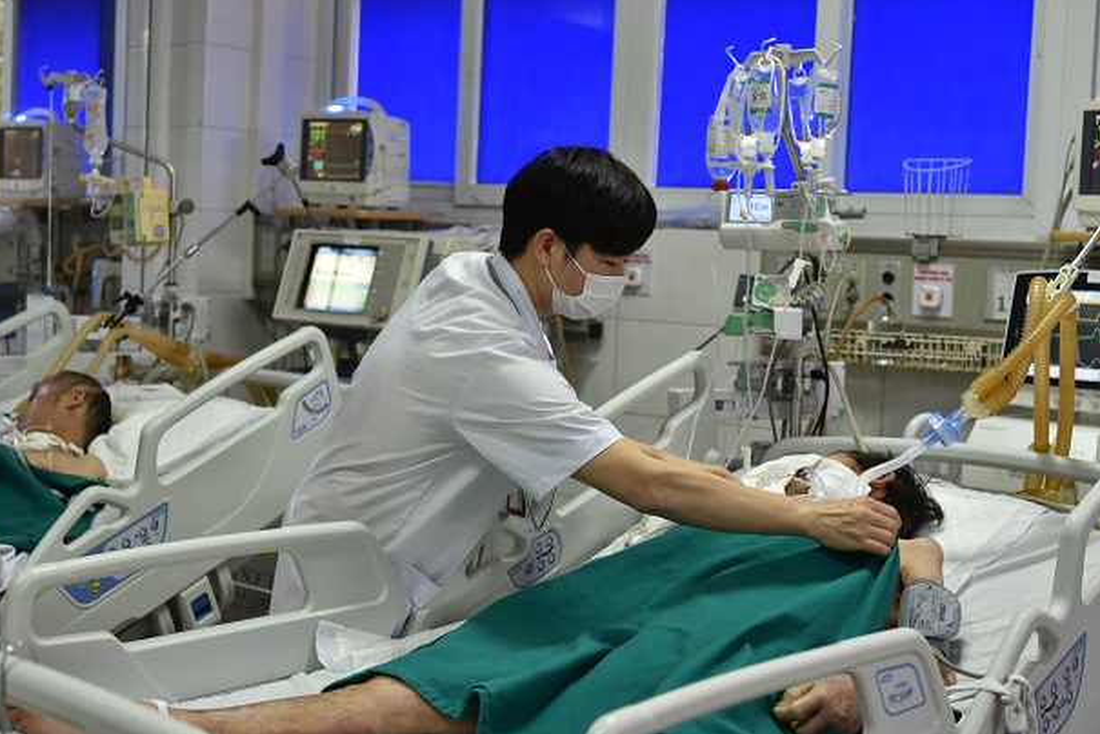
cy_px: 353
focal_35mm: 55
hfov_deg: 36.2
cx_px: 565
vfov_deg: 24.6
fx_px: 1681
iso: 1250
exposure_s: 1/100
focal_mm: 52
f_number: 4
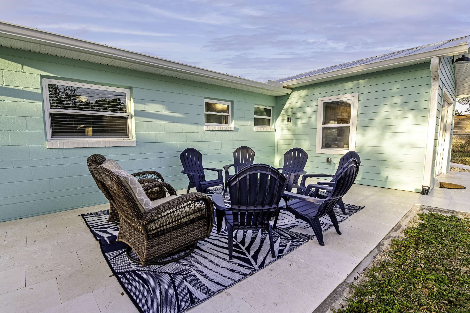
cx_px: 221
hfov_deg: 96.6
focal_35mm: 16
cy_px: 164
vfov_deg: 73.7
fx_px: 209
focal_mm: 15
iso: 320
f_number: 7.1
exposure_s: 1/200
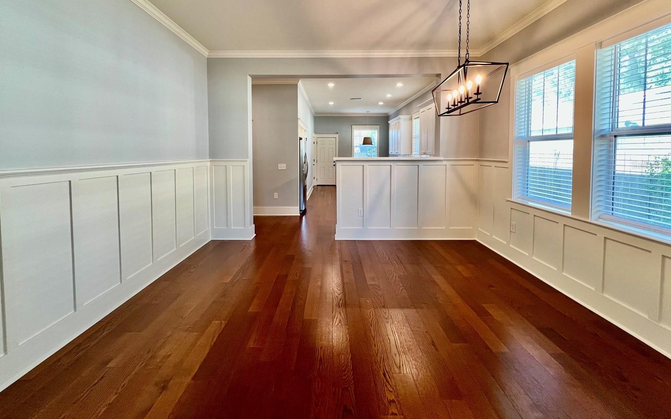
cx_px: 331
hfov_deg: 105.3
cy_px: 165
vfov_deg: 77.6
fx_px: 256
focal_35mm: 14
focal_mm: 1.57
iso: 160
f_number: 1.8
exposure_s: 1/60
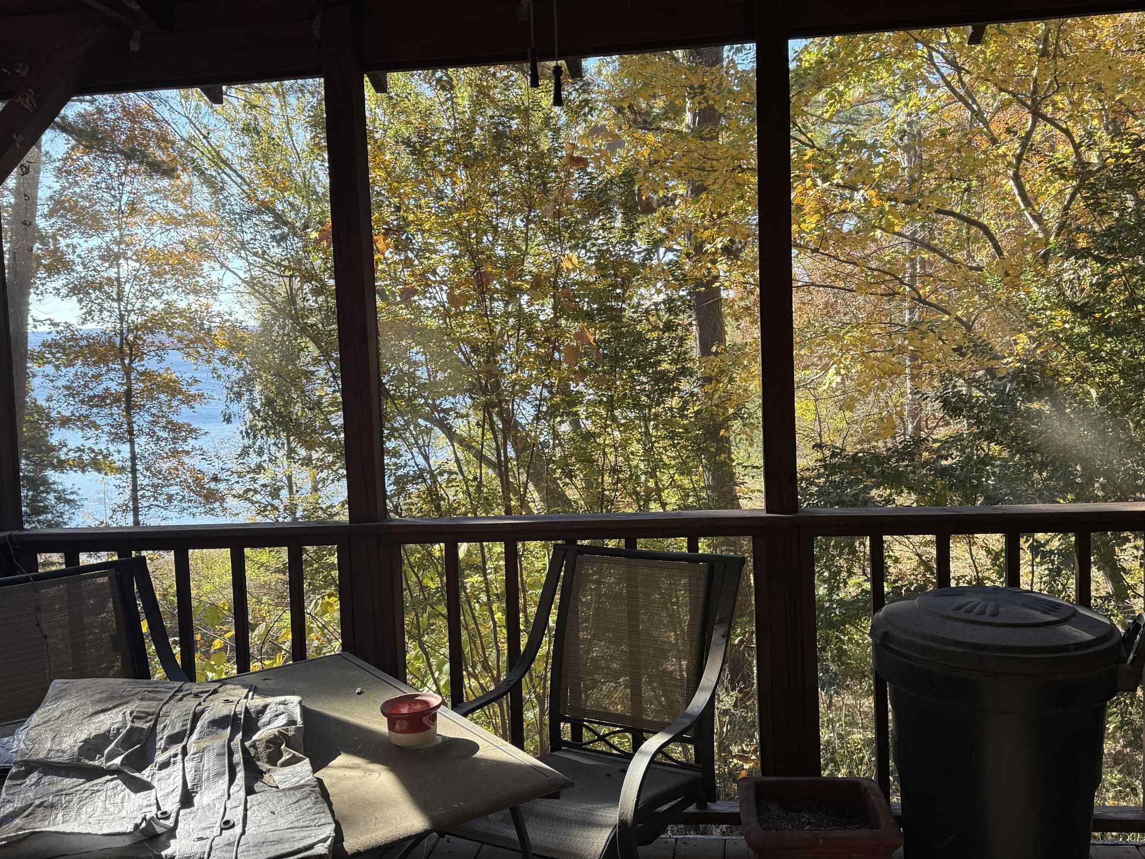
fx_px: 1058
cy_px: 433
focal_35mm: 32
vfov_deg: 44.2
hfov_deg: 56.8
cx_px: 589
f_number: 1.78
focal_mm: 6.76
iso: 100
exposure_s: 1/336
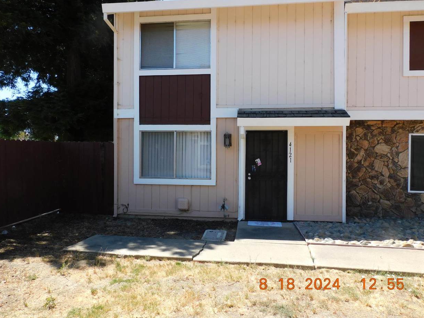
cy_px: 153
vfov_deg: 54.9
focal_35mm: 25
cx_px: 211
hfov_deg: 69.4
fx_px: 306
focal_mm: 4.3
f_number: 3.3
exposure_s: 1/640
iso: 125
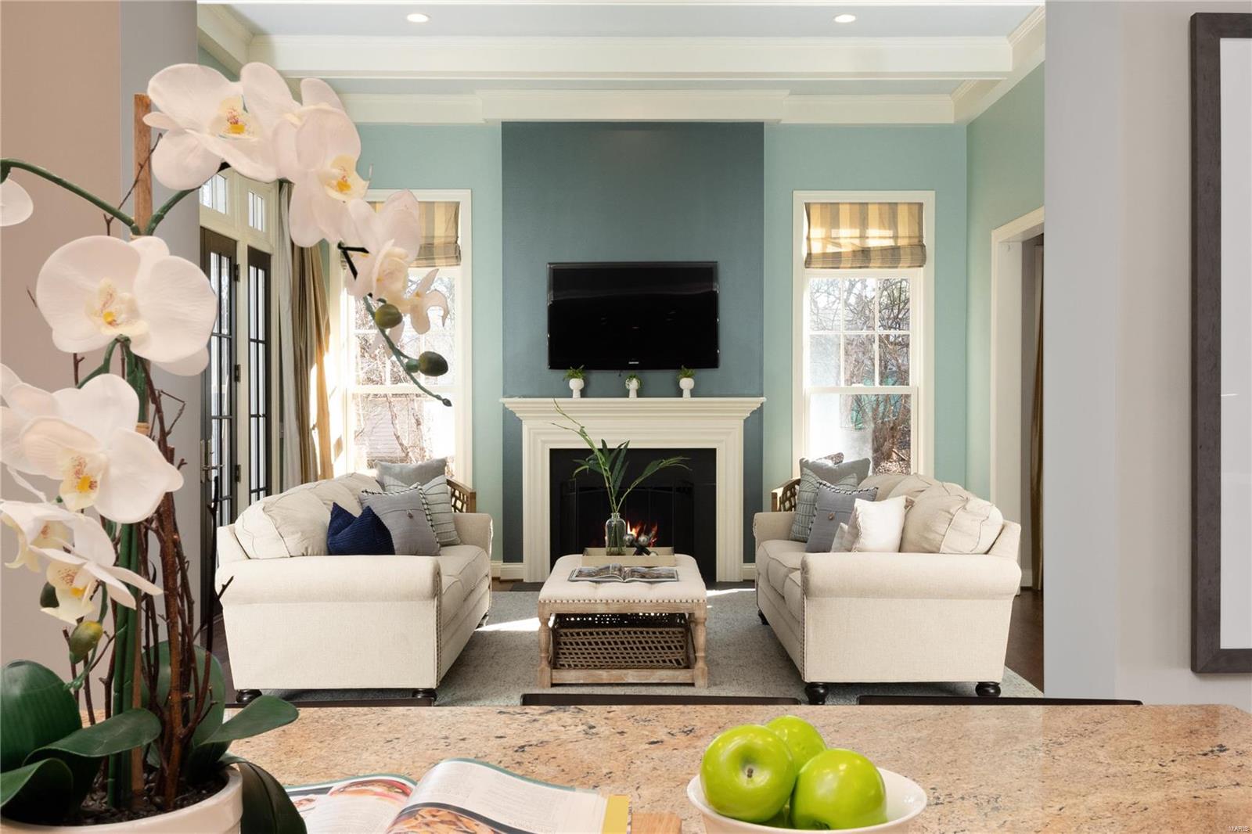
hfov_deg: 53.1
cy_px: 417
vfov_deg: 36.9
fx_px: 1252
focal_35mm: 36
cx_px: 626
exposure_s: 1/6
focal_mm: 18
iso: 400
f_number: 10
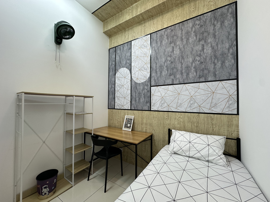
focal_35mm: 14
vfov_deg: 85.7
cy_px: 101
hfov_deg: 102.1
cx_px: 135
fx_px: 109
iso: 100
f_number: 2.2
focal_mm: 2.22
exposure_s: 1/100
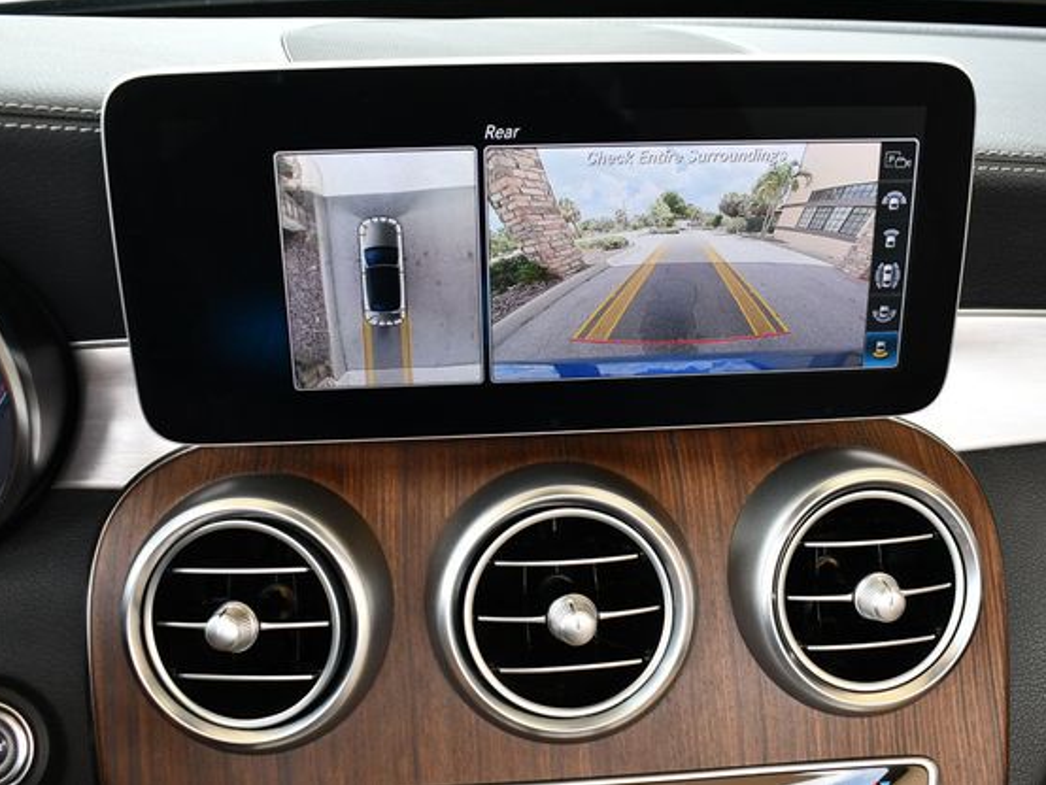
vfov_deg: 36.0
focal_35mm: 40
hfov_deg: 46.7
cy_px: 385
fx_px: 1209
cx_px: 565
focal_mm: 18
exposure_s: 1/250
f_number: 4.5
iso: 400
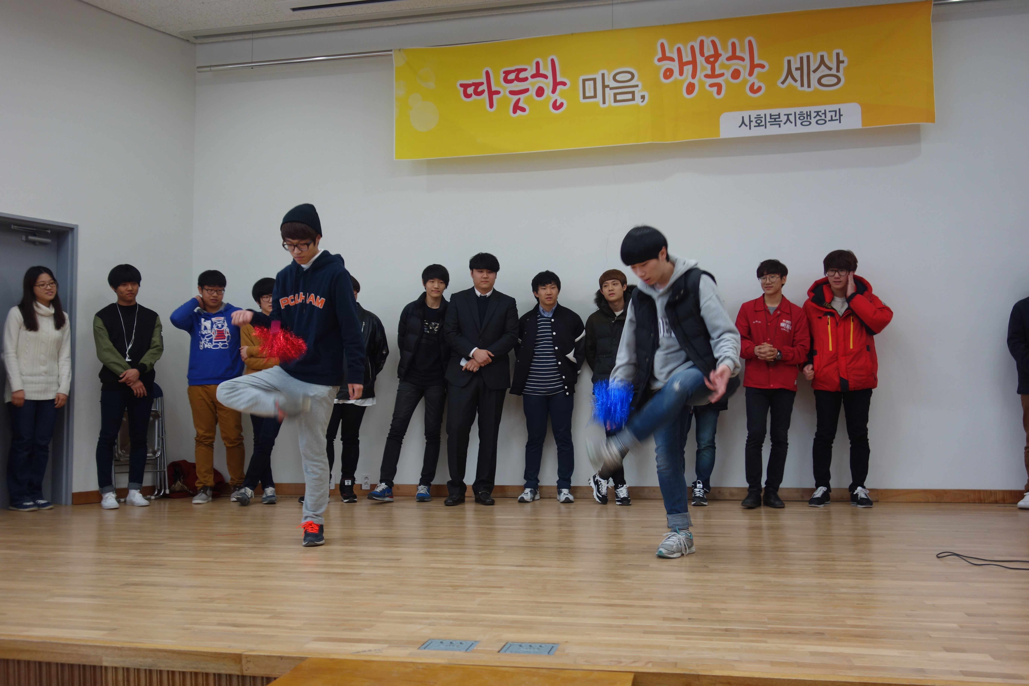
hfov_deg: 58.7
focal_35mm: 32
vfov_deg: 41.1
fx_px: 915
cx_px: 514
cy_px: 343
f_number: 2.2
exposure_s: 1/40
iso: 160
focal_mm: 11.75
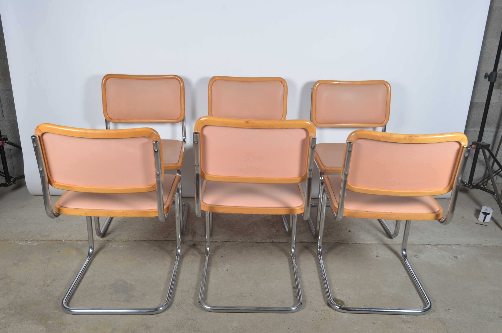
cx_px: 251
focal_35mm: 33
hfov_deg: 57.3
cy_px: 166
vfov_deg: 39.8
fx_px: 459
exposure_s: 1/125
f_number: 11
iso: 100
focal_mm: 22
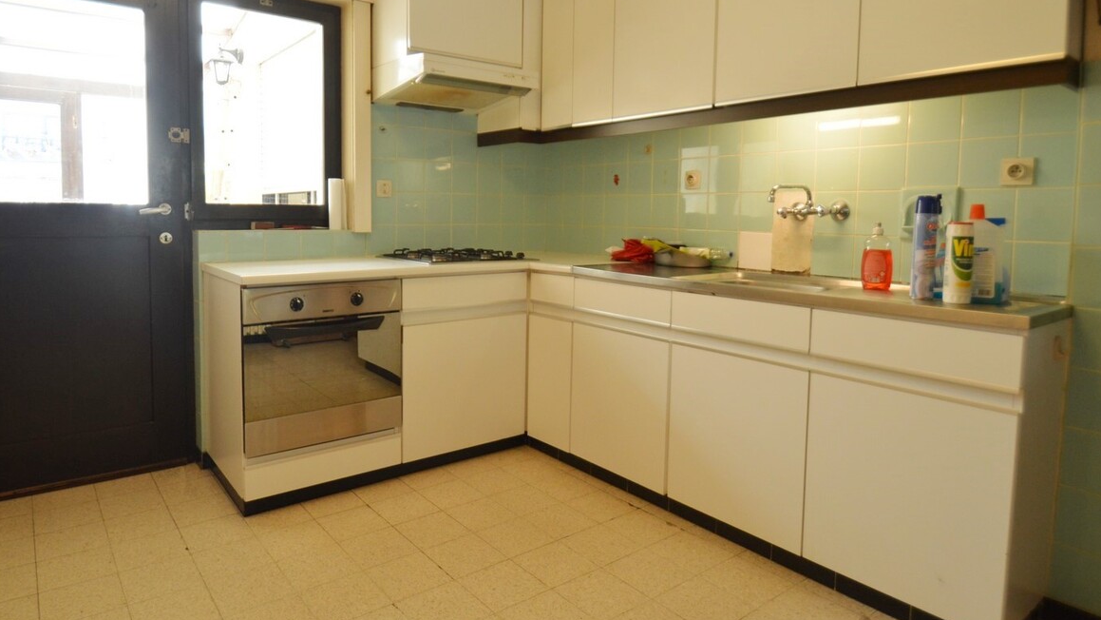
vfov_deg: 51.1
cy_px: 245
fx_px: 642
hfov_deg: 81.1
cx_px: 518
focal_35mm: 22
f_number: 3.8
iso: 560
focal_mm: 12
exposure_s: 1/60
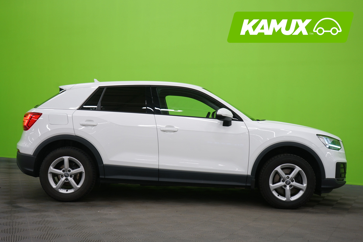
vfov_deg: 29.9
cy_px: 121
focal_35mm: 45
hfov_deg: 43.6
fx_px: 454
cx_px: 182
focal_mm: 45
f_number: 4.5
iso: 400
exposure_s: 1/13
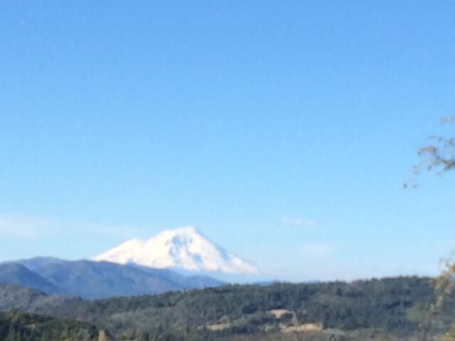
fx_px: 1788
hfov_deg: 14.5
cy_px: 238
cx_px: 242
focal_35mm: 136
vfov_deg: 10.9
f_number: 2.2
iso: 32
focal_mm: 4.15
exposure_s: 1/1642
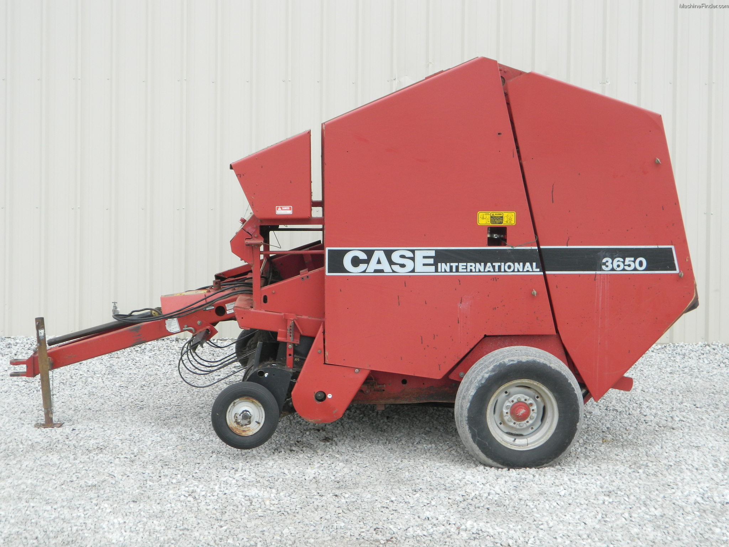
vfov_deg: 25.7
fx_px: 1200
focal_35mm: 57
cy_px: 274
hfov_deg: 33.8
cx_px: 364
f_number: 3.8
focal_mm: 10.2
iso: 80
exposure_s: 1/250
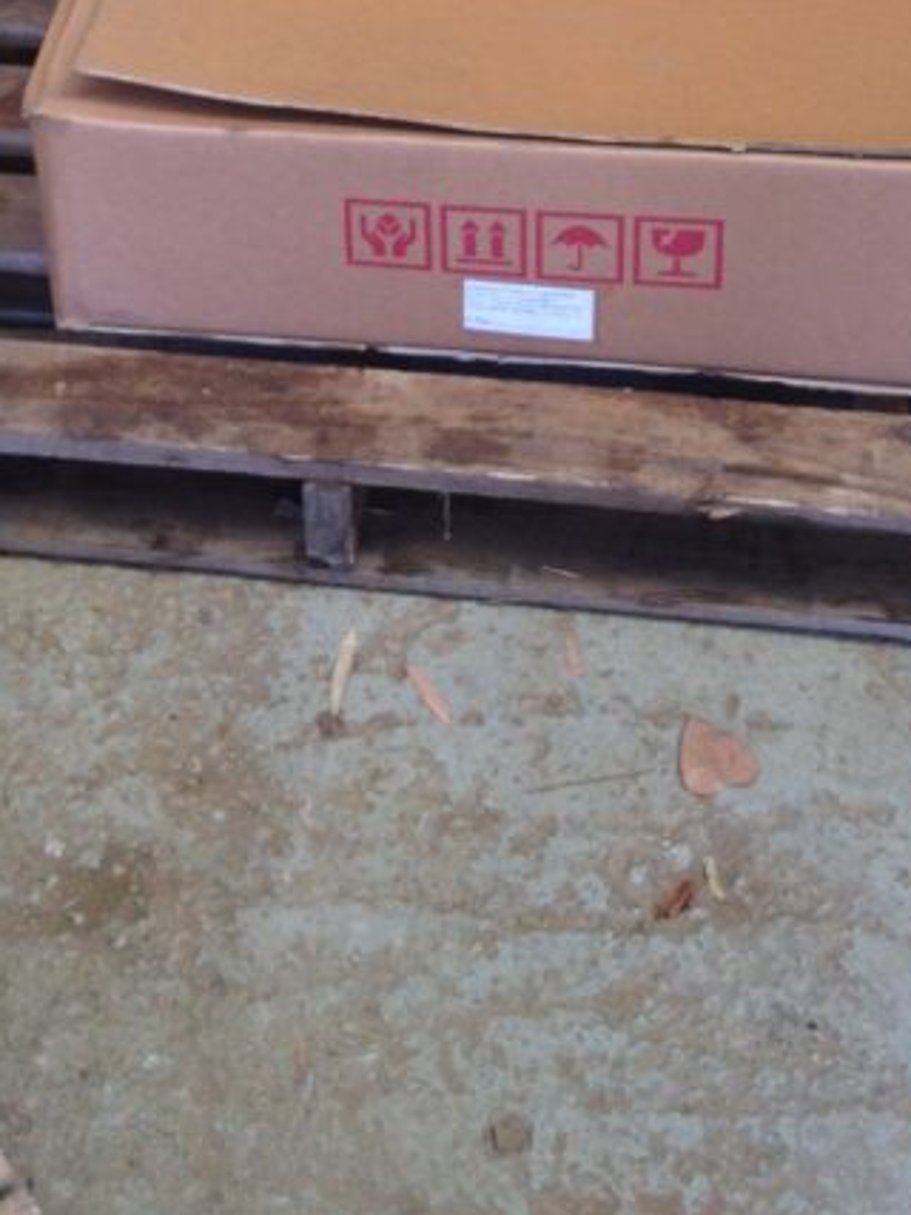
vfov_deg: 22.3
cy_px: -51
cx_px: 362
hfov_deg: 17.5
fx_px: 2949
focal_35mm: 84
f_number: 2.4
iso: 50
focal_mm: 4.28
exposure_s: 1/40
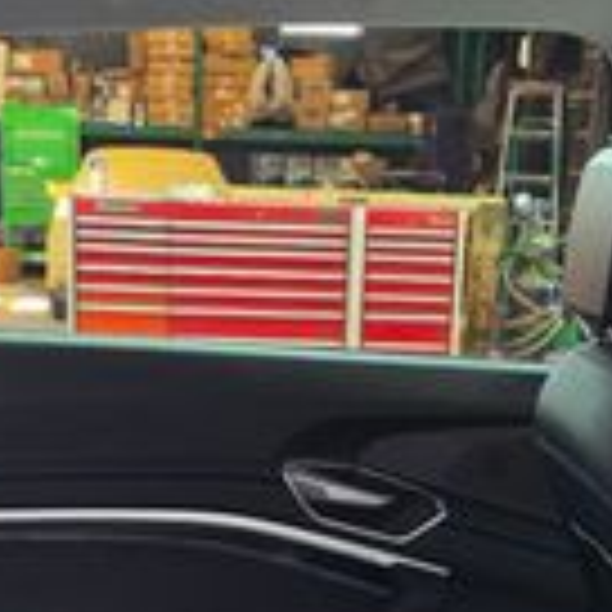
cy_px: 1040
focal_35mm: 96
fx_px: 1920
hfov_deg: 18.1
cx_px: 292
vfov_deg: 15.9
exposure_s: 1/120
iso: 1250
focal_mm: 6.3
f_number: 1.7
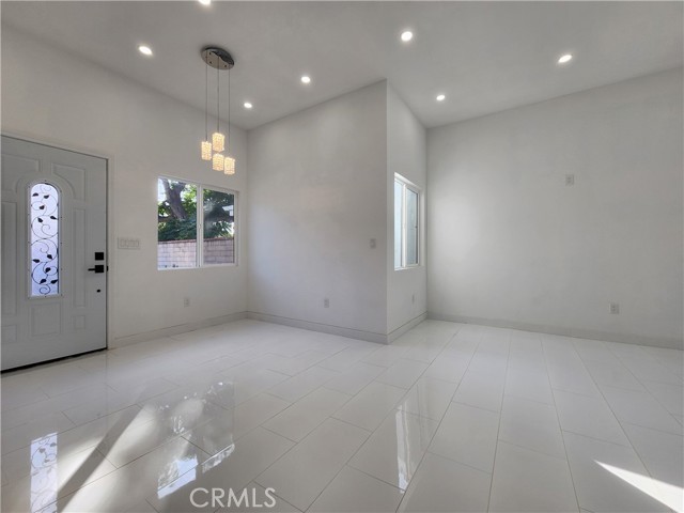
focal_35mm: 13
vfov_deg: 89.9
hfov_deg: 106.2
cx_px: 342
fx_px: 257
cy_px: 256
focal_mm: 2.2
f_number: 2.2
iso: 50
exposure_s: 1/207
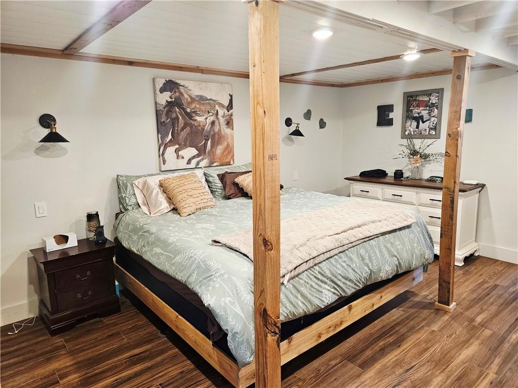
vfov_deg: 58.9
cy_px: 194
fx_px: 344
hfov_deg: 73.9
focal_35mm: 23
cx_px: 259
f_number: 1.8
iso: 320
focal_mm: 5.4
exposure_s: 1/120
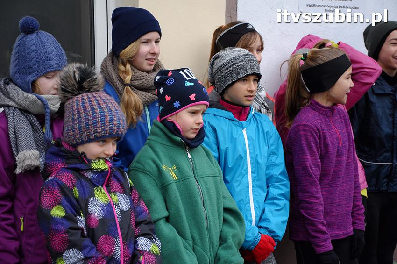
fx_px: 1025
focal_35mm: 93
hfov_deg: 21.9
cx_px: 198
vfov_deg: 14.7
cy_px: 132
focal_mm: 62
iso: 800
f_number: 5.3
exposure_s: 1/400
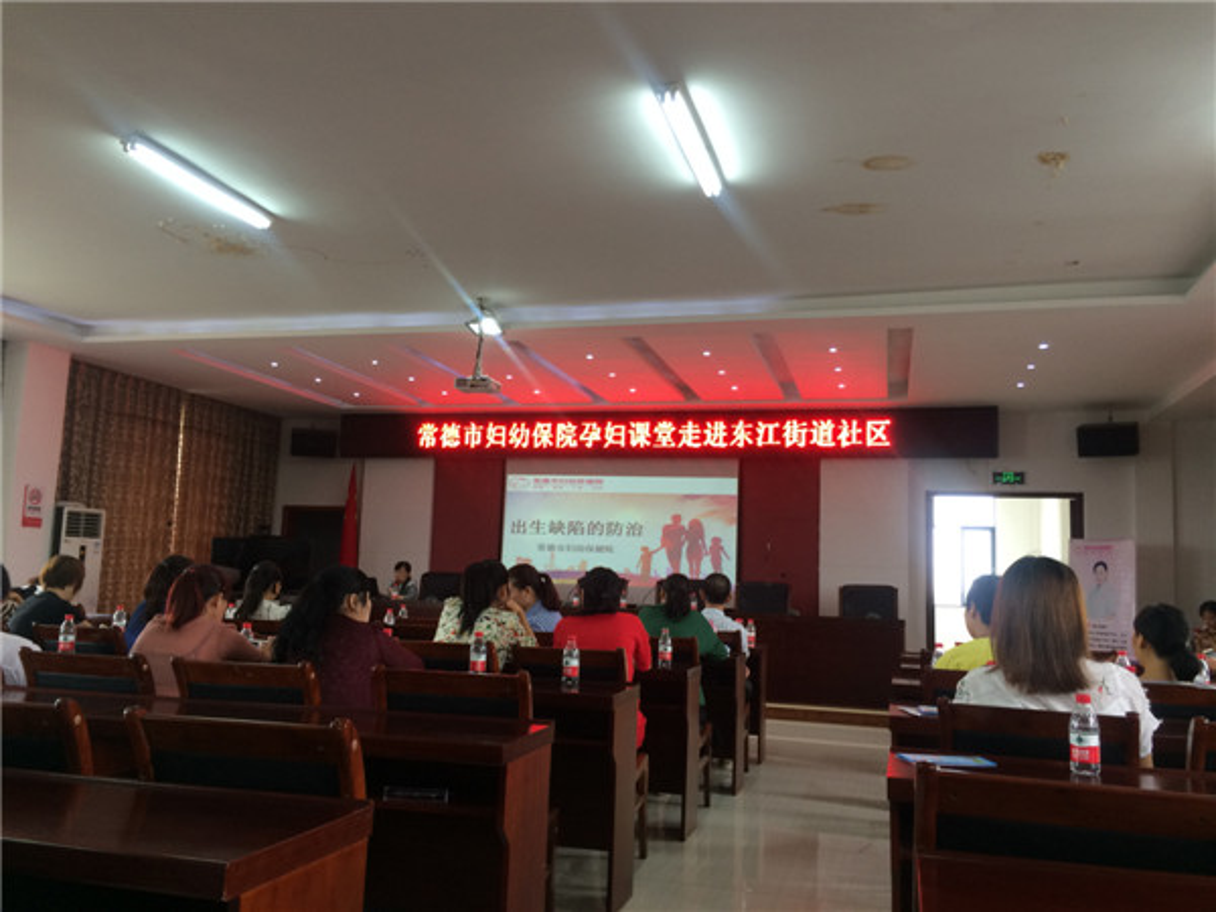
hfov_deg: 61.7
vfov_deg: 48.2
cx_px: 608
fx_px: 1019
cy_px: 456
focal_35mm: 29
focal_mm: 4.15
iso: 50
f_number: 2.2
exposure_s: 1/33
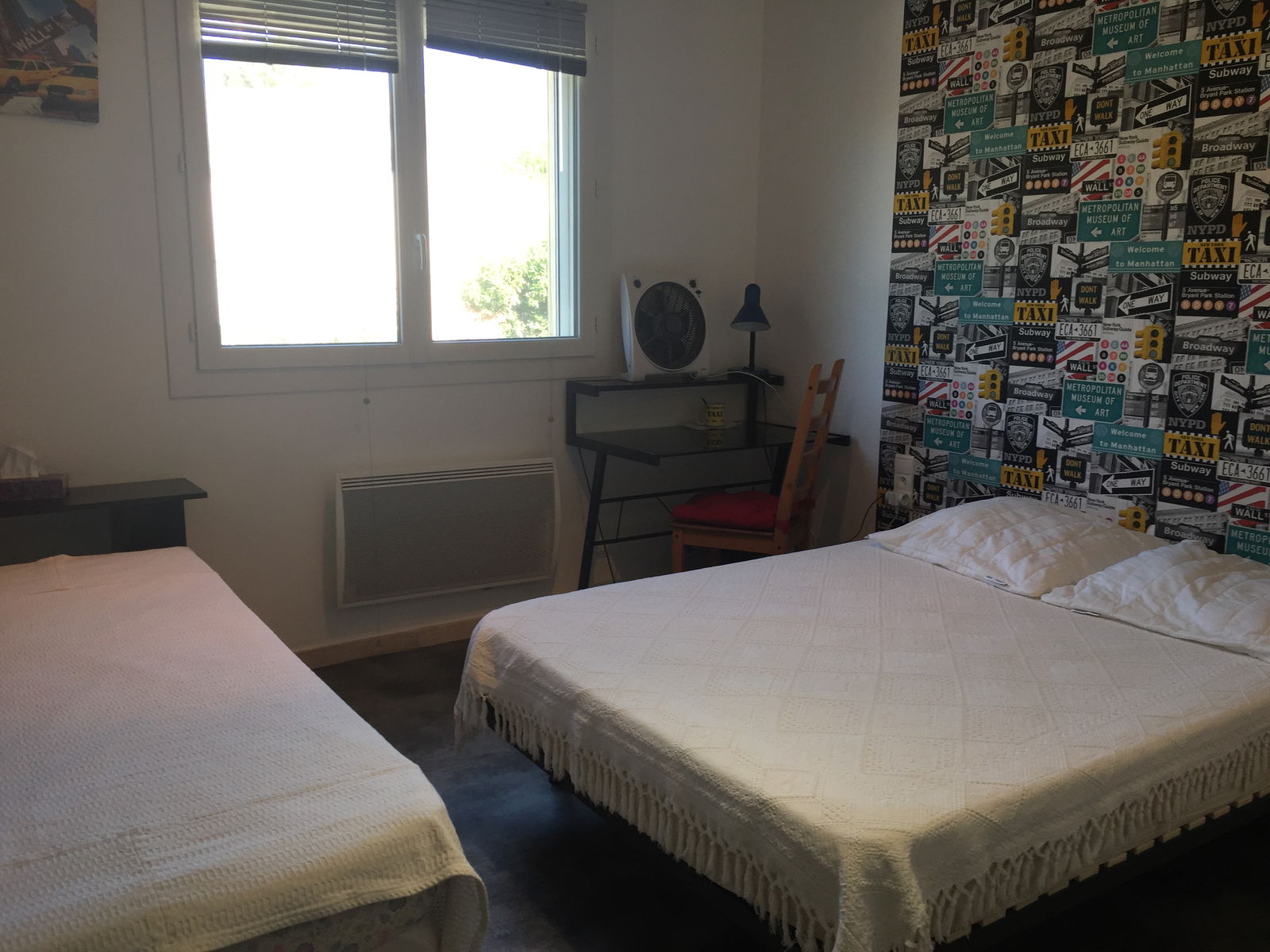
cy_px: 476
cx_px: 635
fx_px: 1064
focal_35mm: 29
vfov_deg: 48.2
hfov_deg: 61.7
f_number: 2.2
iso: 32
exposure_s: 1/50
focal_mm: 4.15
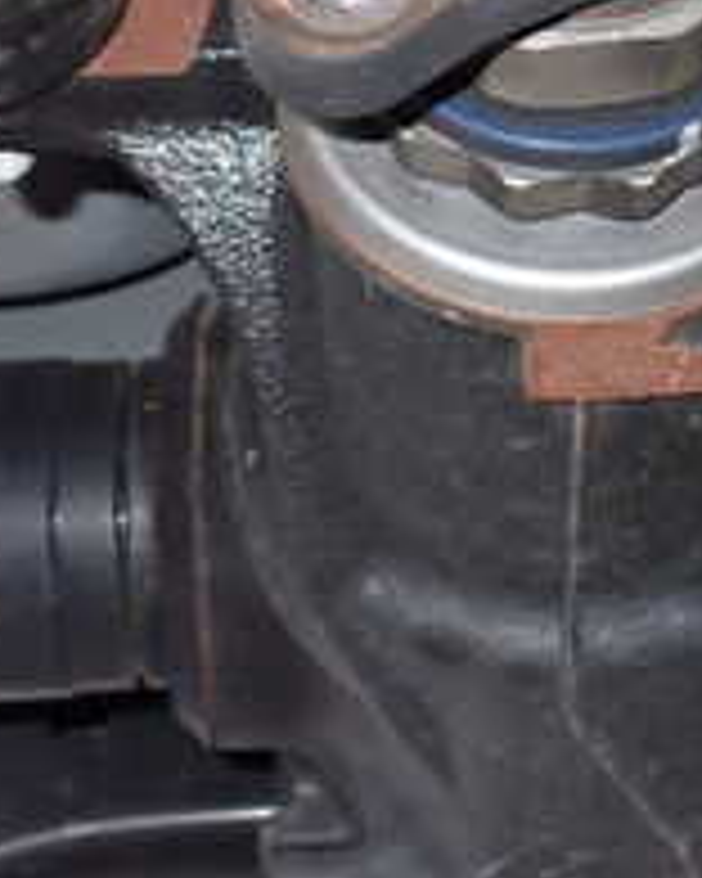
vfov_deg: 21.1
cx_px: 702
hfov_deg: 16.7
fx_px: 2337
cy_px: 203
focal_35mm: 90
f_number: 6.3
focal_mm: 5.4
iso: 640
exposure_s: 1/30
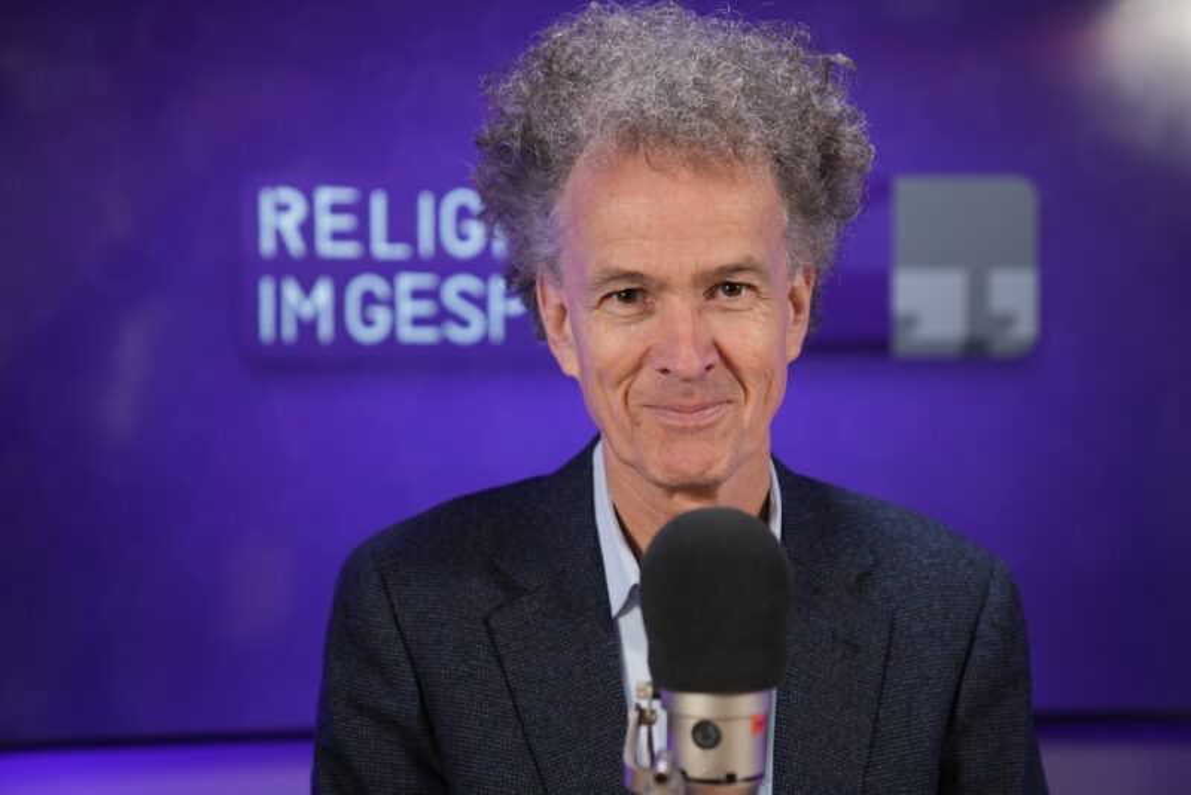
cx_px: 596
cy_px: 398
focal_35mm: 70
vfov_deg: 19.5
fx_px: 2317
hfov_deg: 28.8
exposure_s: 1/80
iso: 1000
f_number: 2.8
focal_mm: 70
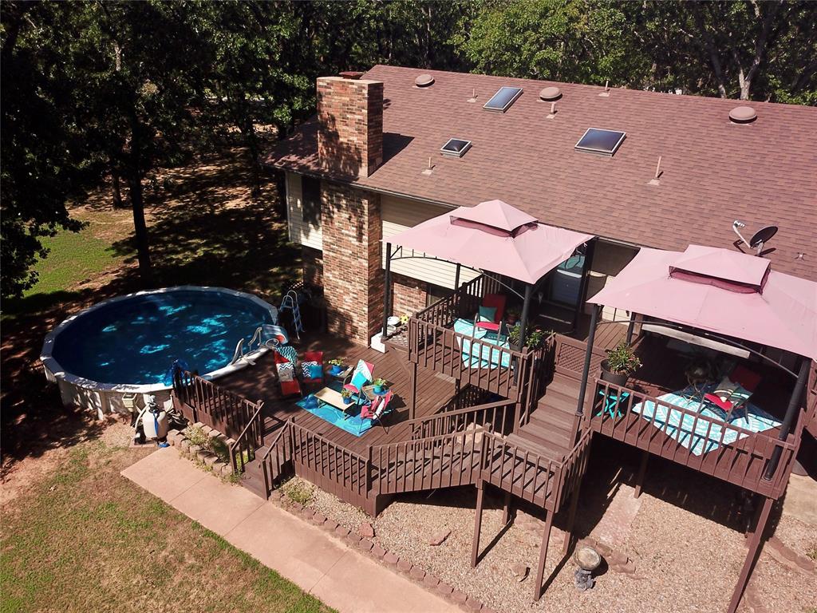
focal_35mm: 26
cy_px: 306
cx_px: 408
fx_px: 614
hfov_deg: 67.3
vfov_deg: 53.1
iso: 100
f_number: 2.2
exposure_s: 1/1546
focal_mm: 4.7
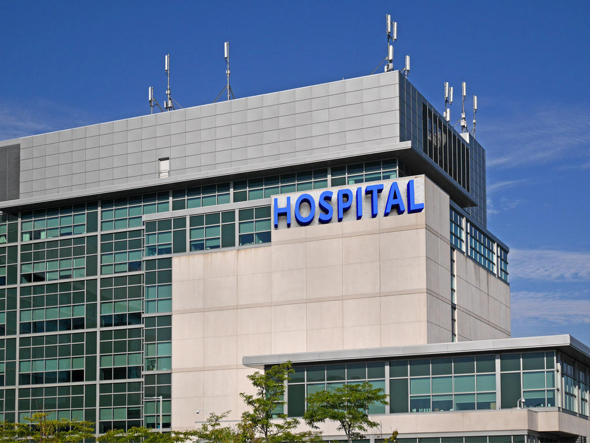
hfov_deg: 30.3
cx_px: 295
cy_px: 222
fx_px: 1091
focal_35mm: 64
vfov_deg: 23.0
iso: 200
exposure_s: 1/2500
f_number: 6.3
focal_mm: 32
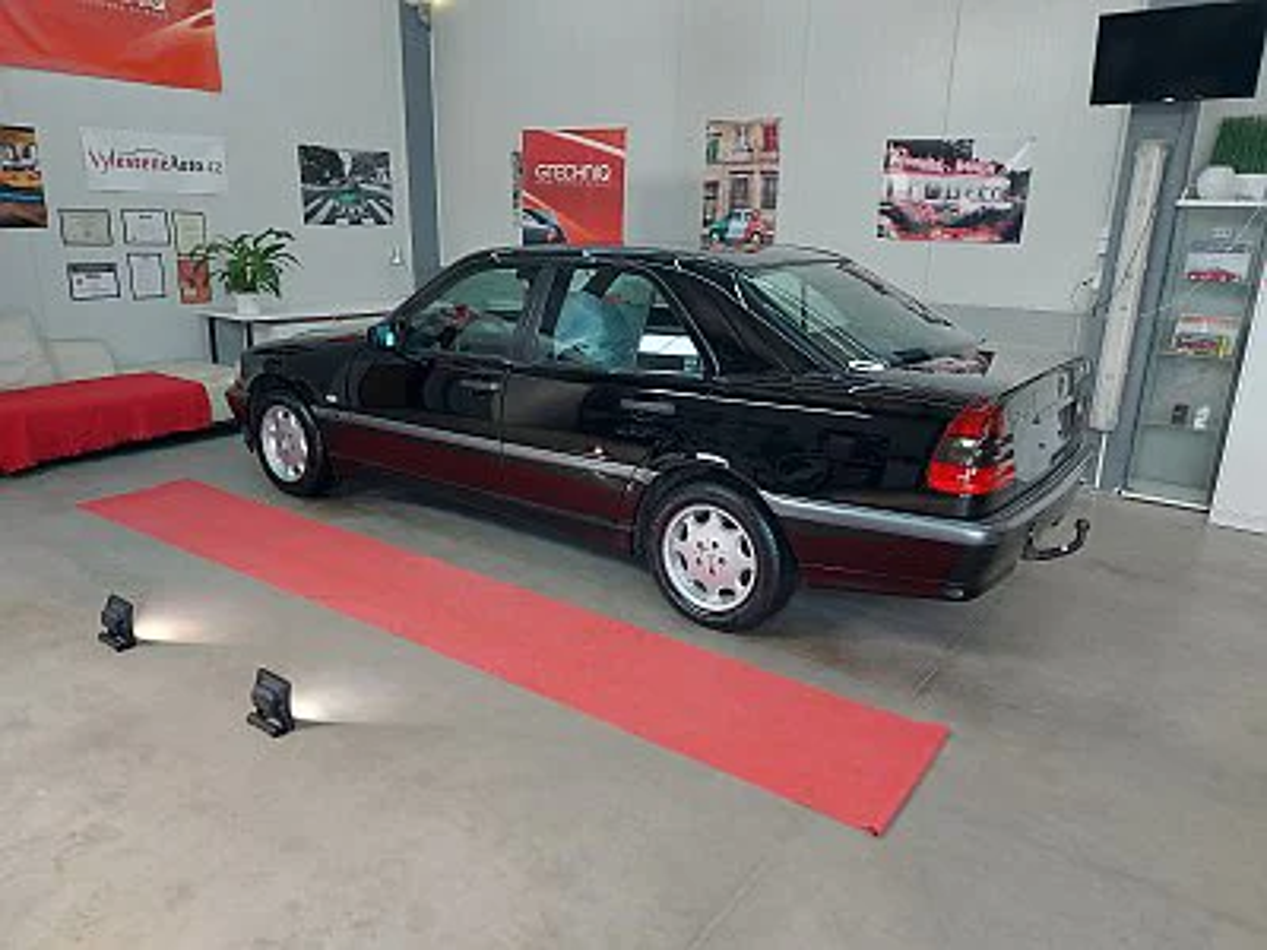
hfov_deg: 71.6
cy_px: 475
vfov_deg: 56.8
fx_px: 878
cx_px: 634
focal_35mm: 24
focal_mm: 5.23
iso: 40
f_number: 1.8
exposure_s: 1/60
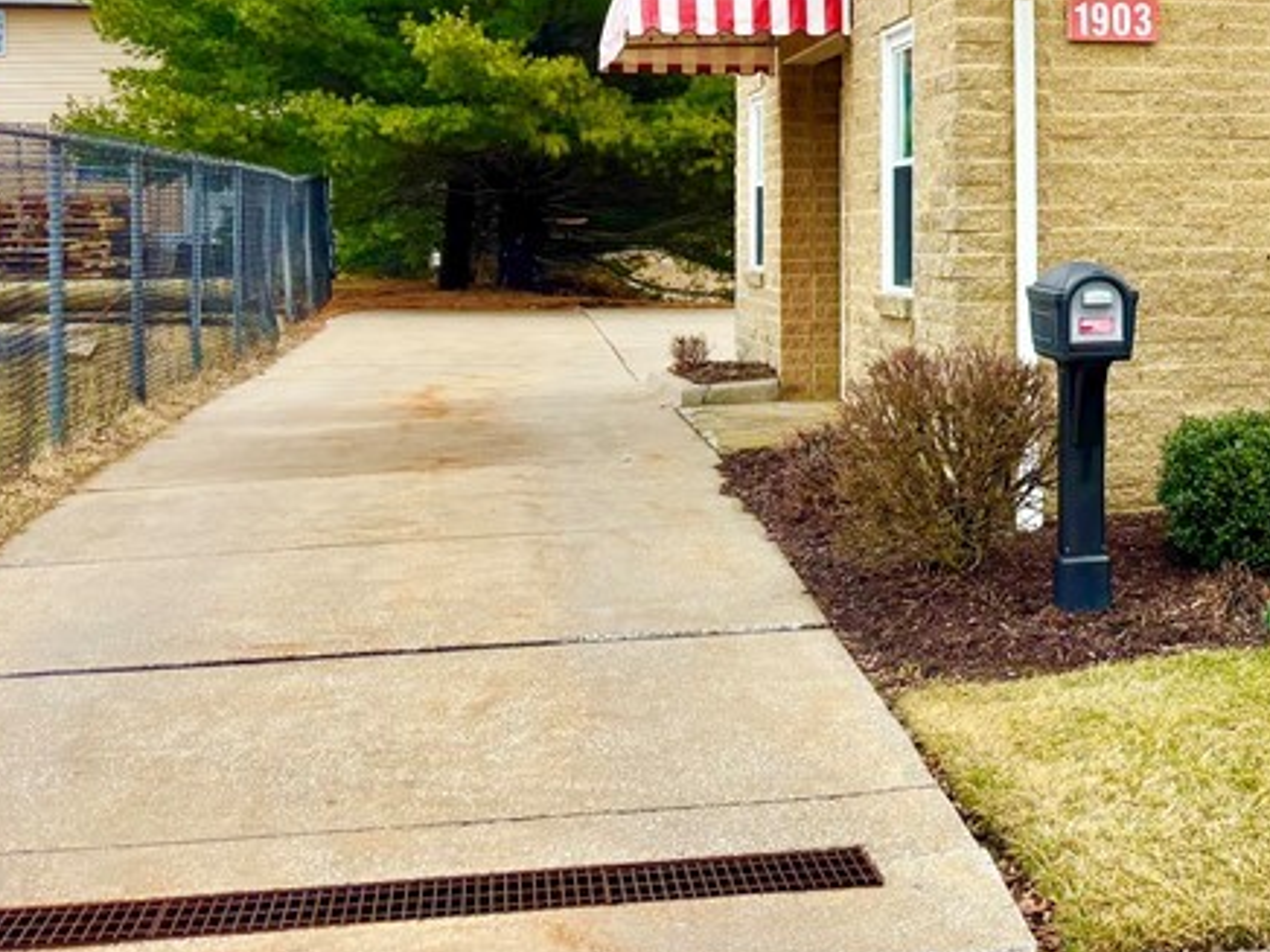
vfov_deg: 23.5
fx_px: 2238
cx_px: 1404
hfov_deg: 28.7
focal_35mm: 61
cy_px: 140
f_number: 1.6
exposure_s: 1/1949
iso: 50
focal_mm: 5.96
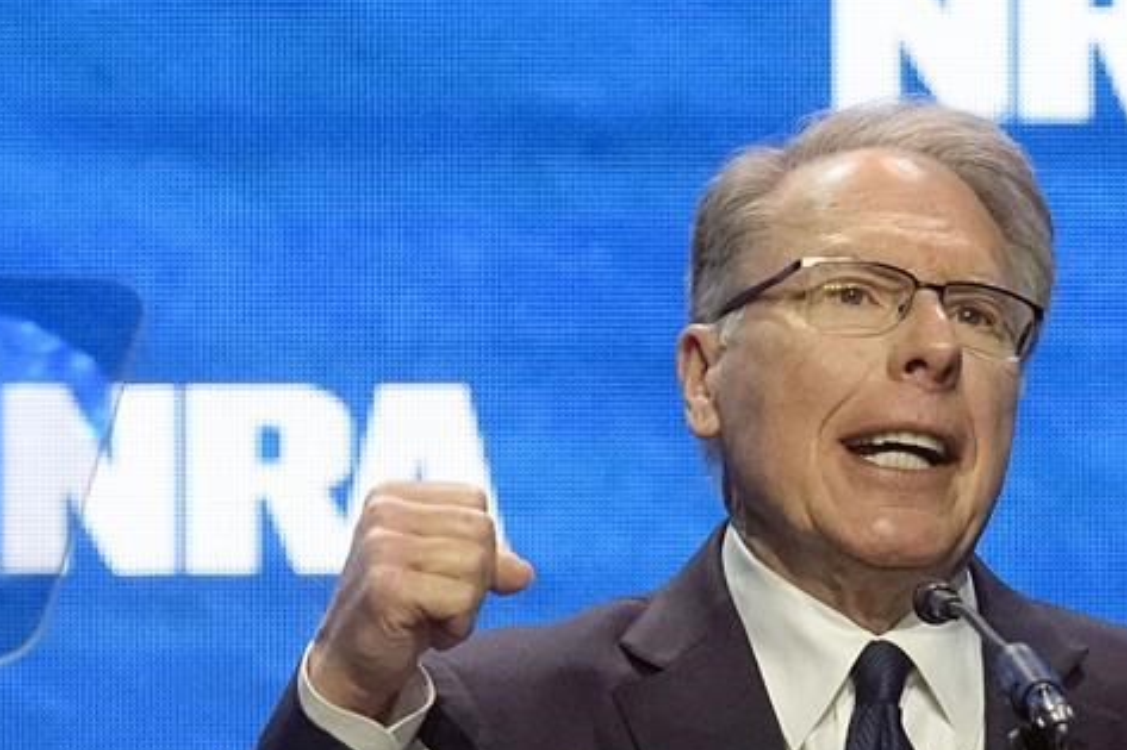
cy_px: 420
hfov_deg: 1.8
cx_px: 720
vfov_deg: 1.2
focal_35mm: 1155
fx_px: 36143
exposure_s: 1/800
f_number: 6.3
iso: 4000
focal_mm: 560
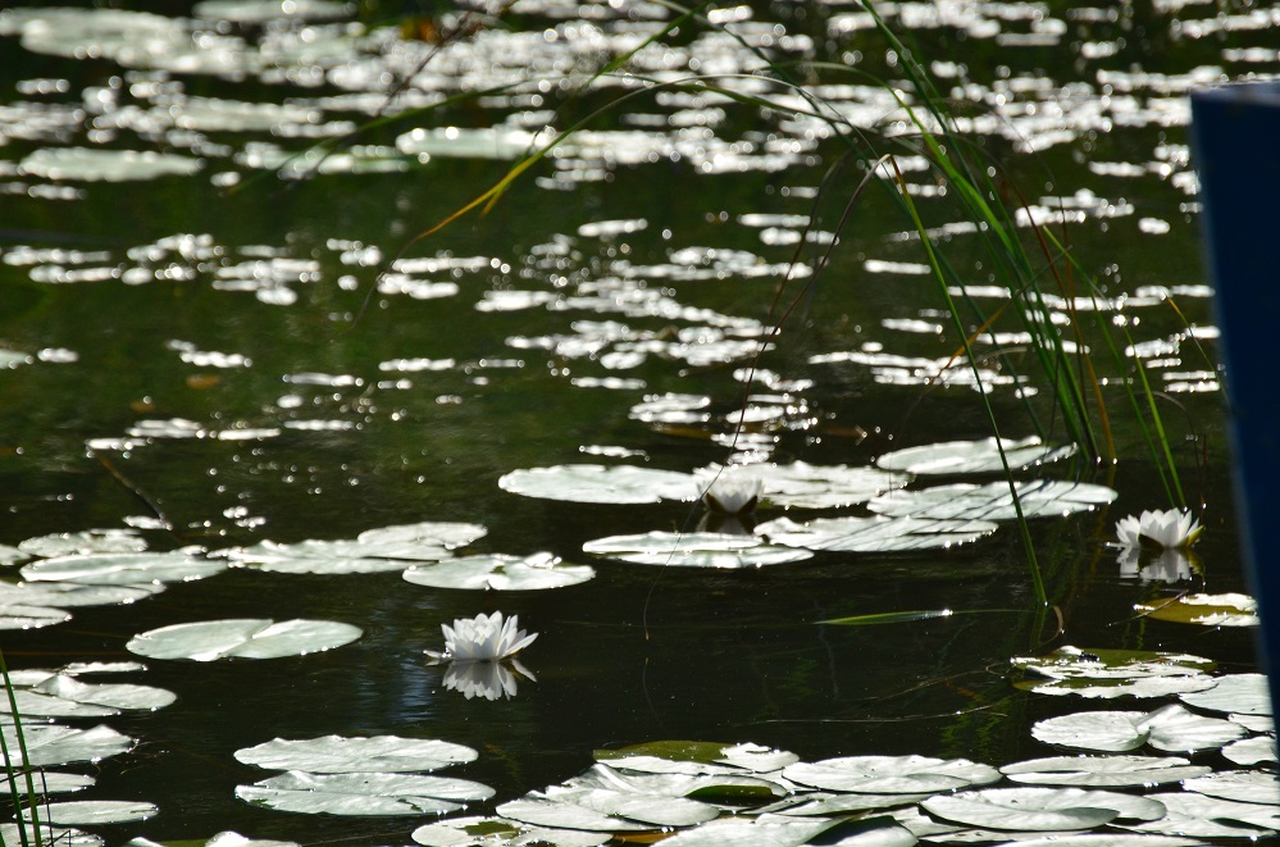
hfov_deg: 4.9
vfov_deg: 3.3
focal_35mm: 420
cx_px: 640
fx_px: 14898
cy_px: 424
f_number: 5.6
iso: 800
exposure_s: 1/8000
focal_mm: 280
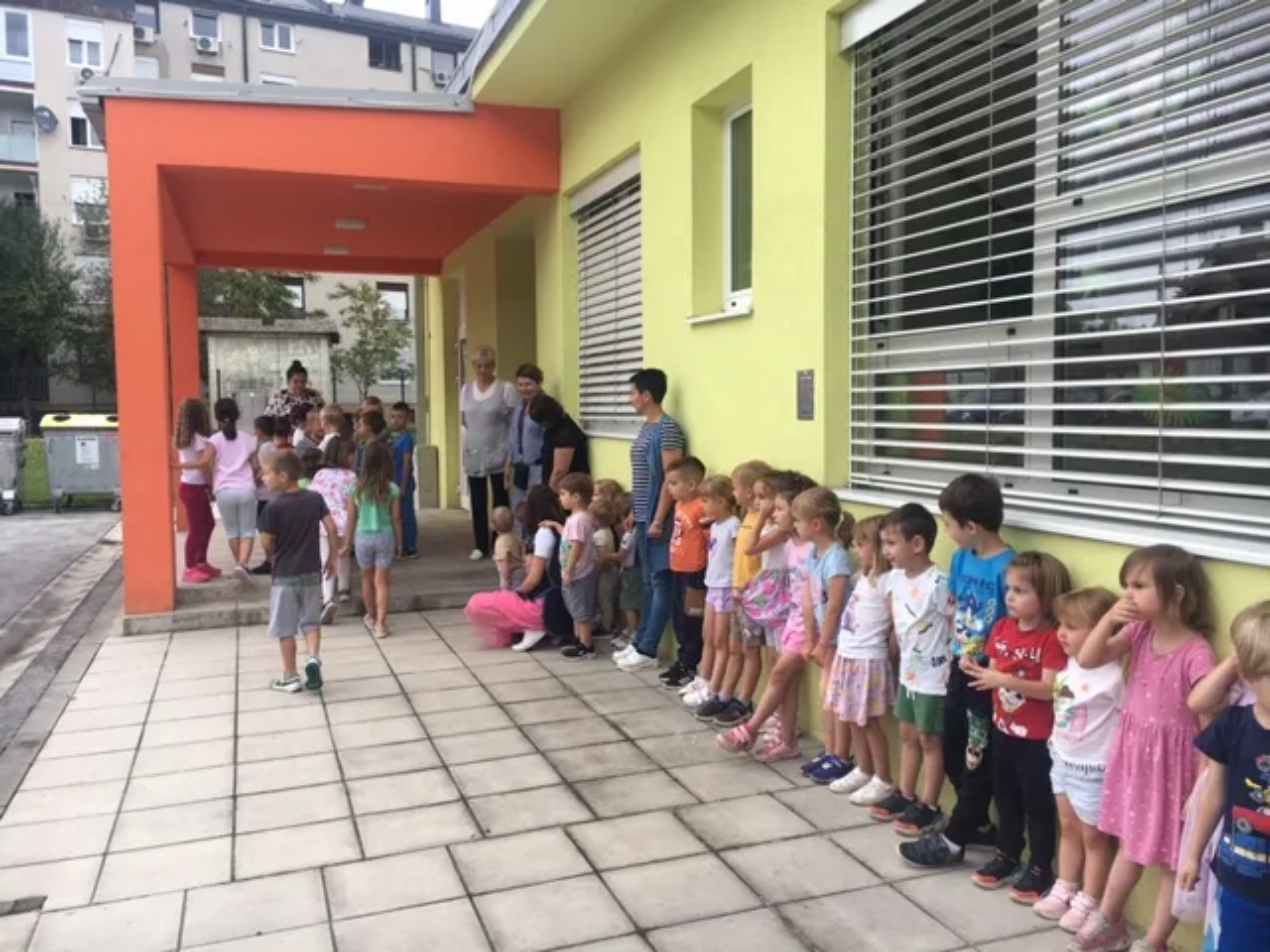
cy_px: 476
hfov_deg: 61.7
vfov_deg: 48.2
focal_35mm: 29
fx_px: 1064
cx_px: 635
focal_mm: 4.15
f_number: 2.2
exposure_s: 1/100
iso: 25
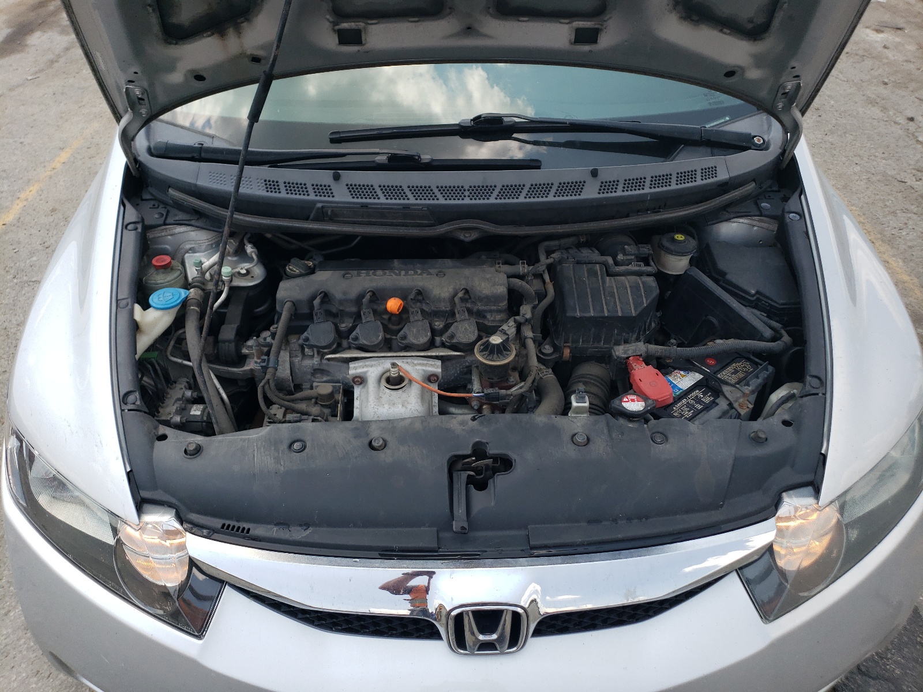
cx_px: 462
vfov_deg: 53.1
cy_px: 346
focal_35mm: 26
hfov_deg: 67.3
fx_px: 693
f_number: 1.5
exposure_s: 1/1250
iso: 50
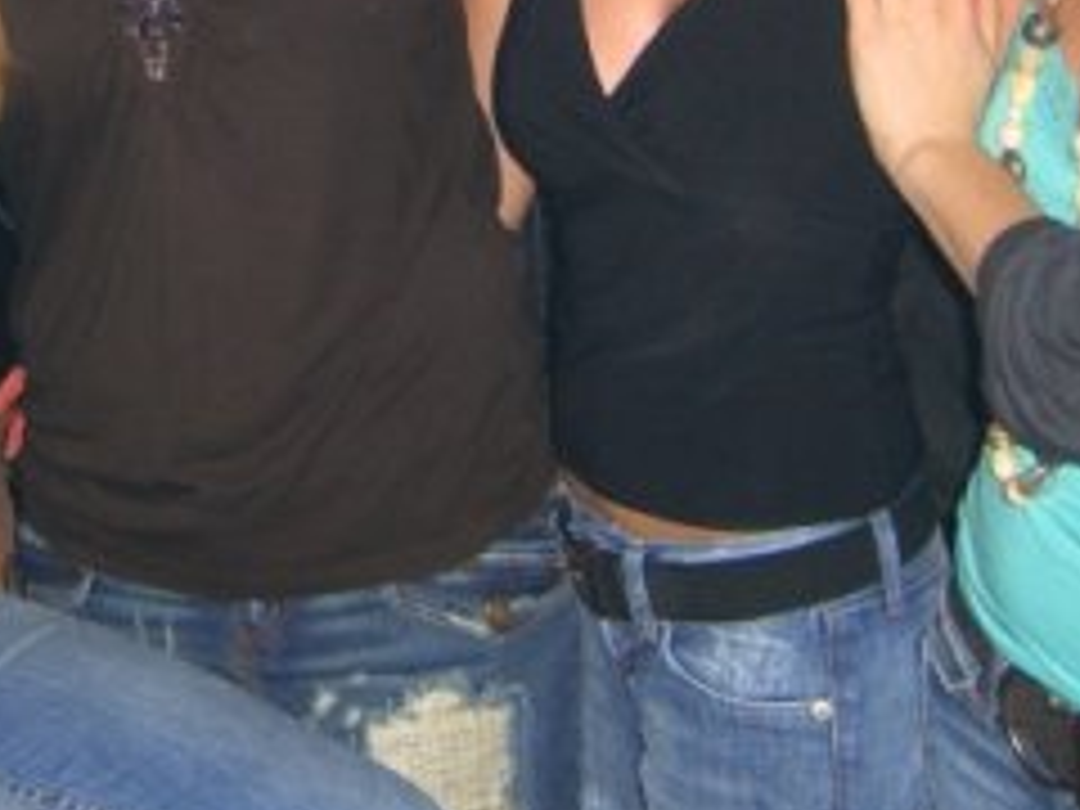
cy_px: -162
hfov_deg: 20.5
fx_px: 2964
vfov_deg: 15.0
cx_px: 306
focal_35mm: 95
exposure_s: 1/60
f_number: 2.8
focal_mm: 7.9
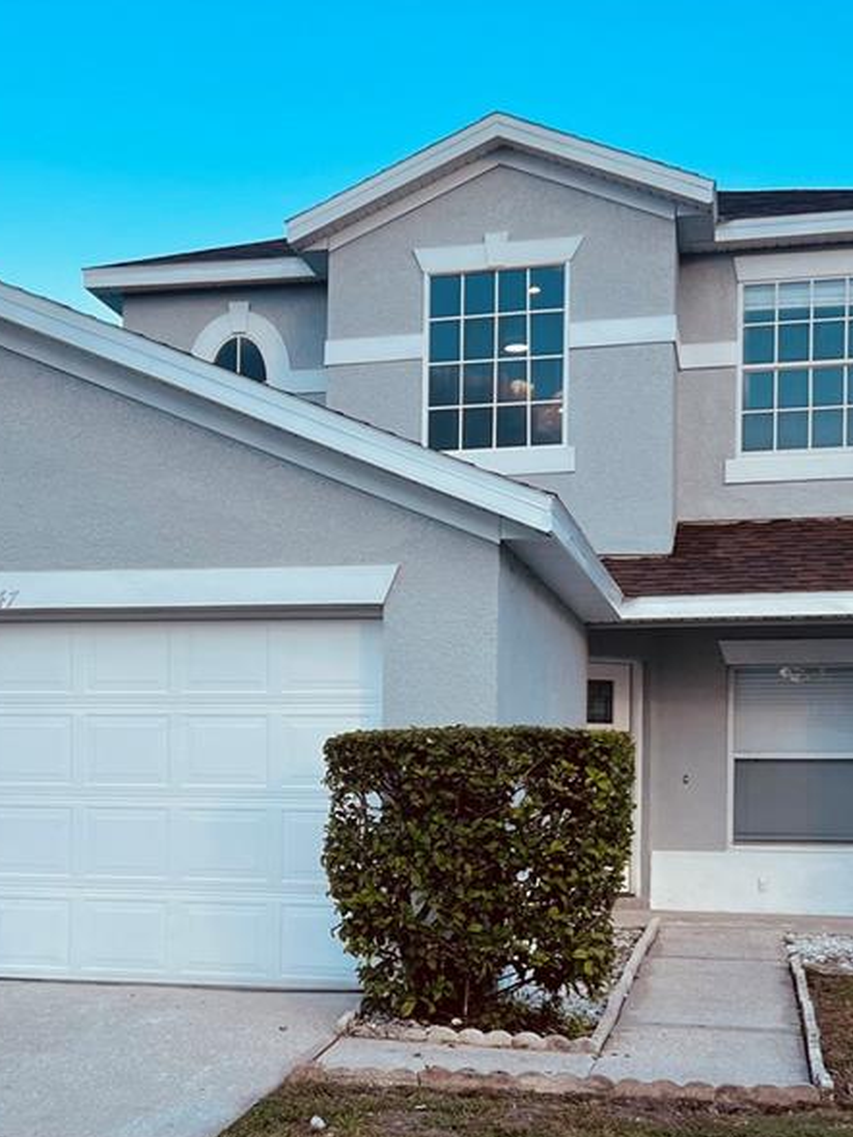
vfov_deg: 35.7
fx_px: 1741
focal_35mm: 53
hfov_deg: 27.4
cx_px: 286
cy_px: 793
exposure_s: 1/1183
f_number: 1.5
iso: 50
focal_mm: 5.7
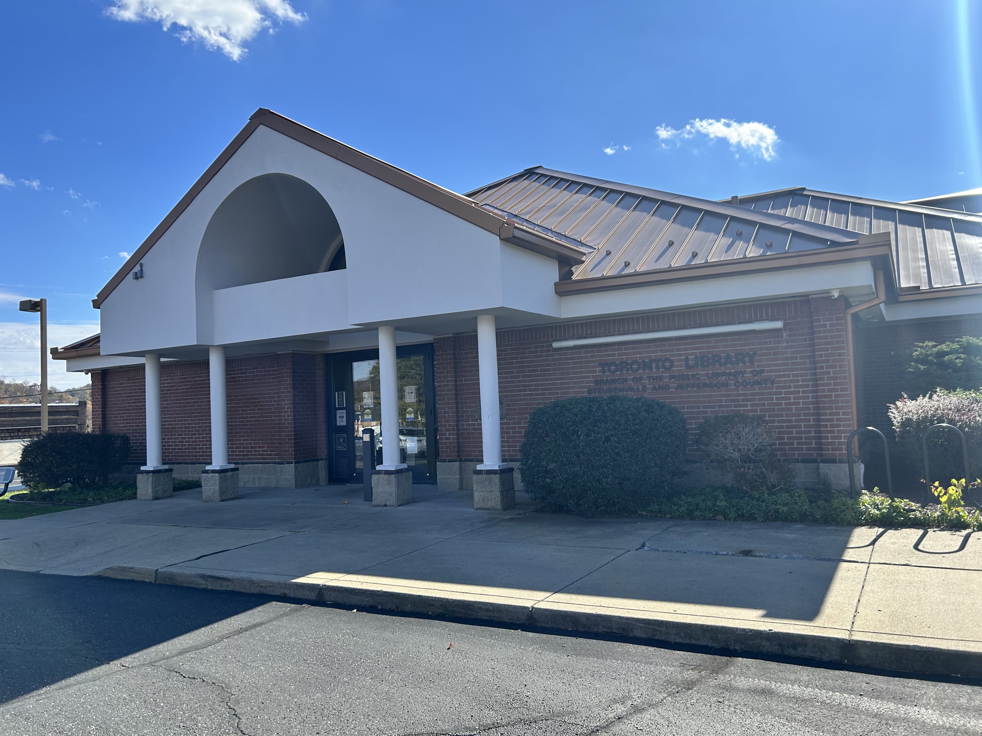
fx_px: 738
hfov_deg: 67.3
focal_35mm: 26
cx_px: 491
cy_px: 368
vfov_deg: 53.1
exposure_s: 1/2915
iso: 50
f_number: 1.5
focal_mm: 5.7
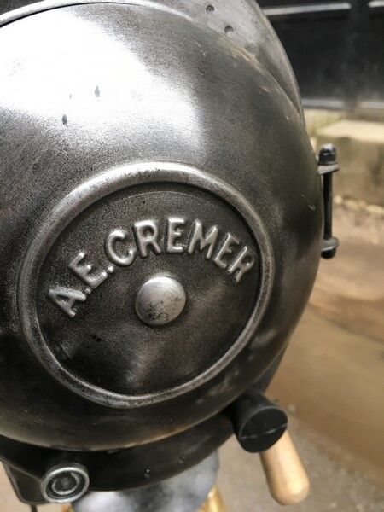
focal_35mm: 29
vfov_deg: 61.7
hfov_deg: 48.2
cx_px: 192
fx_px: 429
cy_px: 256
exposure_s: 1/33
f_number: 2.2
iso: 32
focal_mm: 4.15
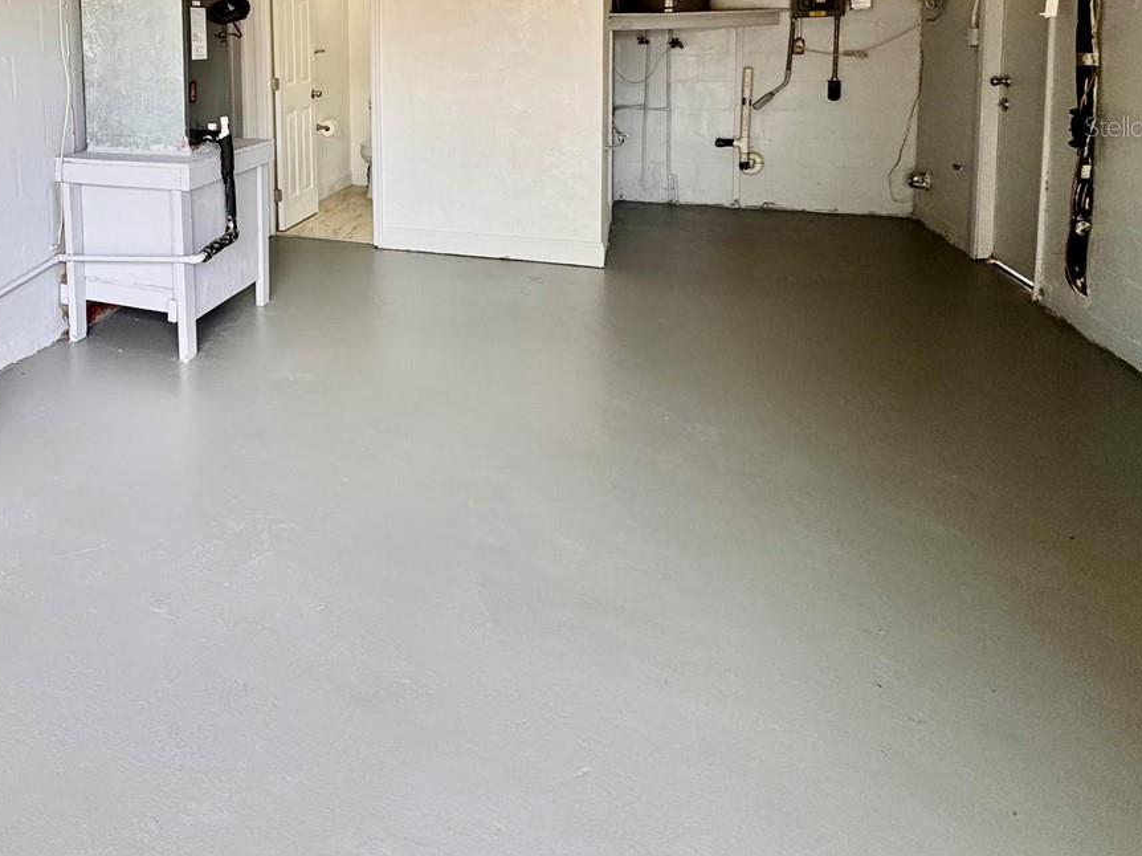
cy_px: 126
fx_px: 858
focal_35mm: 26
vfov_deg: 48.8
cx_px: 150
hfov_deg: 59.1
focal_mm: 2.22
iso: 40
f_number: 2.2
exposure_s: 1/120
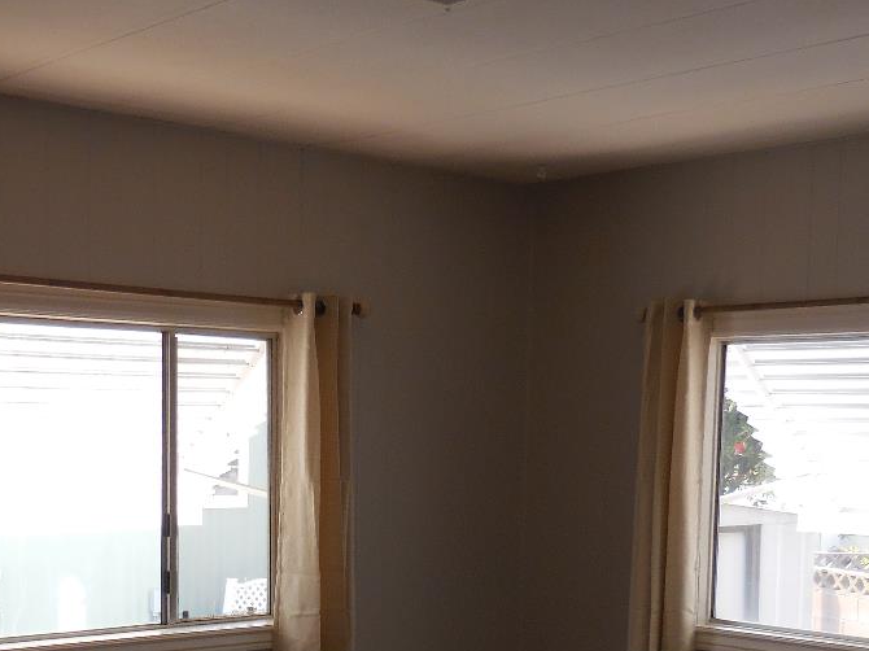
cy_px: 560
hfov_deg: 34.3
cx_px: 358
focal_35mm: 56
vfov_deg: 25.4
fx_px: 1405
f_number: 3.3
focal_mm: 4.5
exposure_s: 1/100
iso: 125
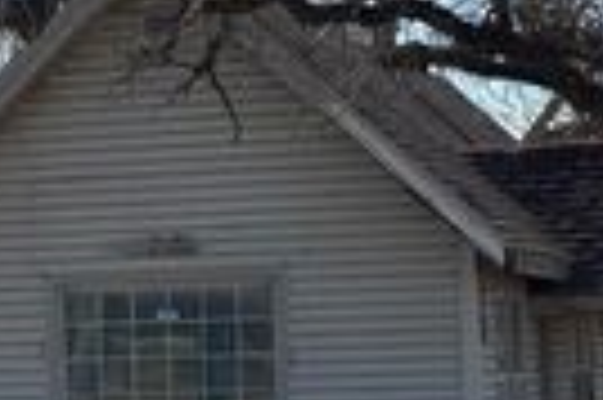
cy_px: 443
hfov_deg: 10.8
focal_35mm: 186
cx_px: -207
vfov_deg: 7.3
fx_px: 3112
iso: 100
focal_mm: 6.76
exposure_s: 1/4587
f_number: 1.78
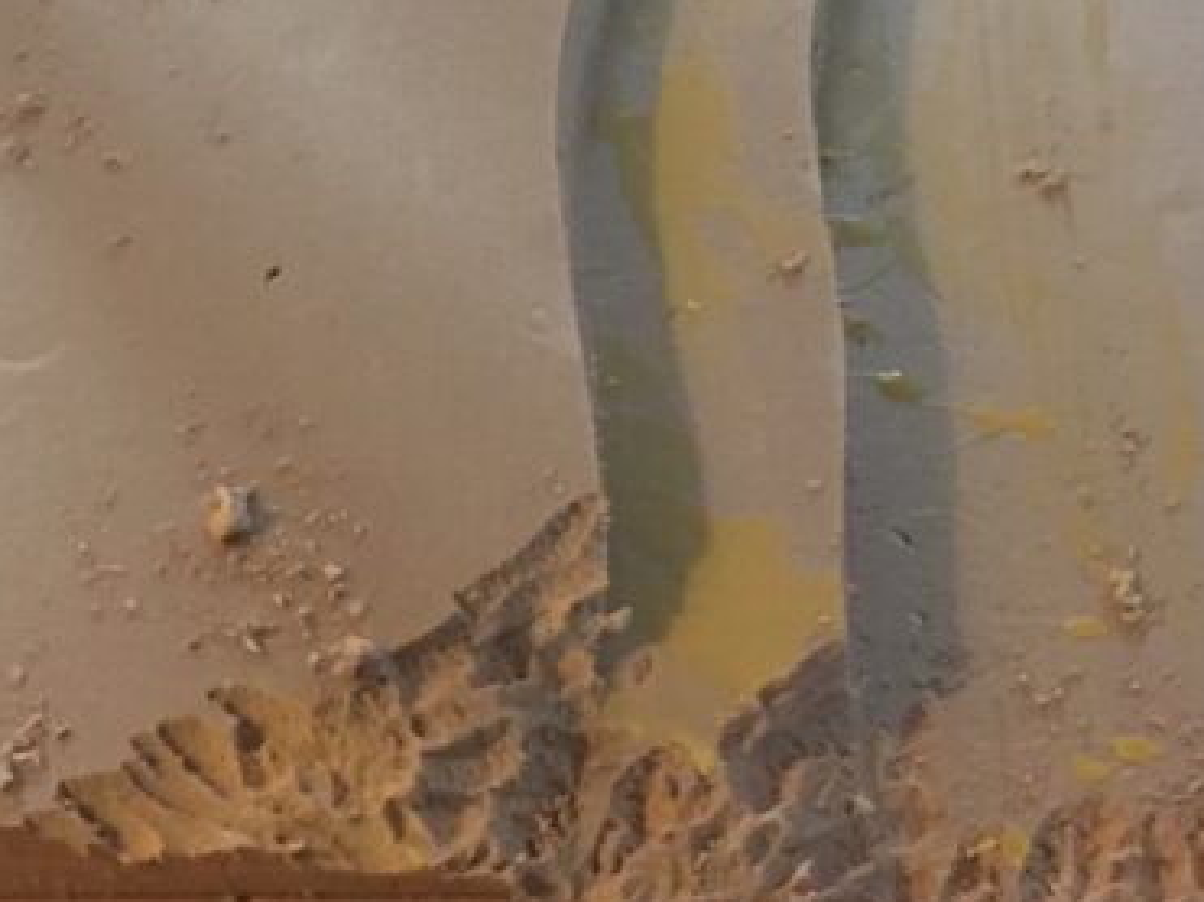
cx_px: 195
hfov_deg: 23.9
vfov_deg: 18.4
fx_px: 2782
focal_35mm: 80
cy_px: 402
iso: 125
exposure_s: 1/4
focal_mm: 4.15
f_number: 2.2
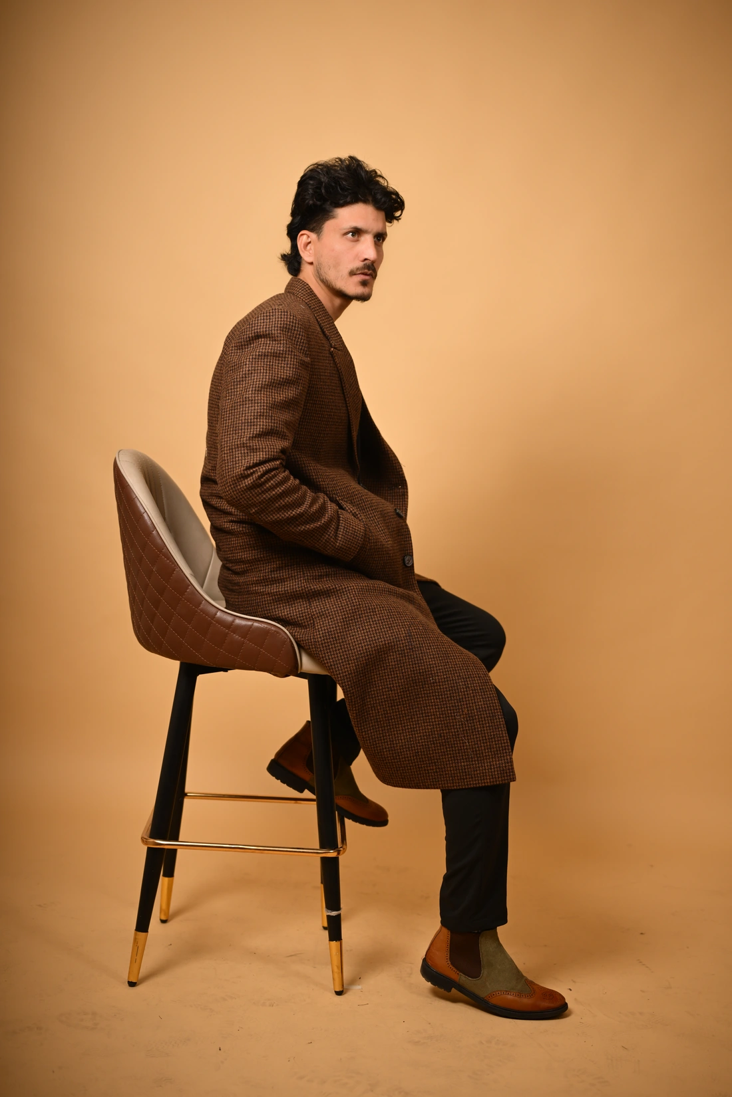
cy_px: 548
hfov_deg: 27.0
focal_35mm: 50
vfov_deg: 39.6
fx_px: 1525
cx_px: 366
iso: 160
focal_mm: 50
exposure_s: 1/1000
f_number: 2.2
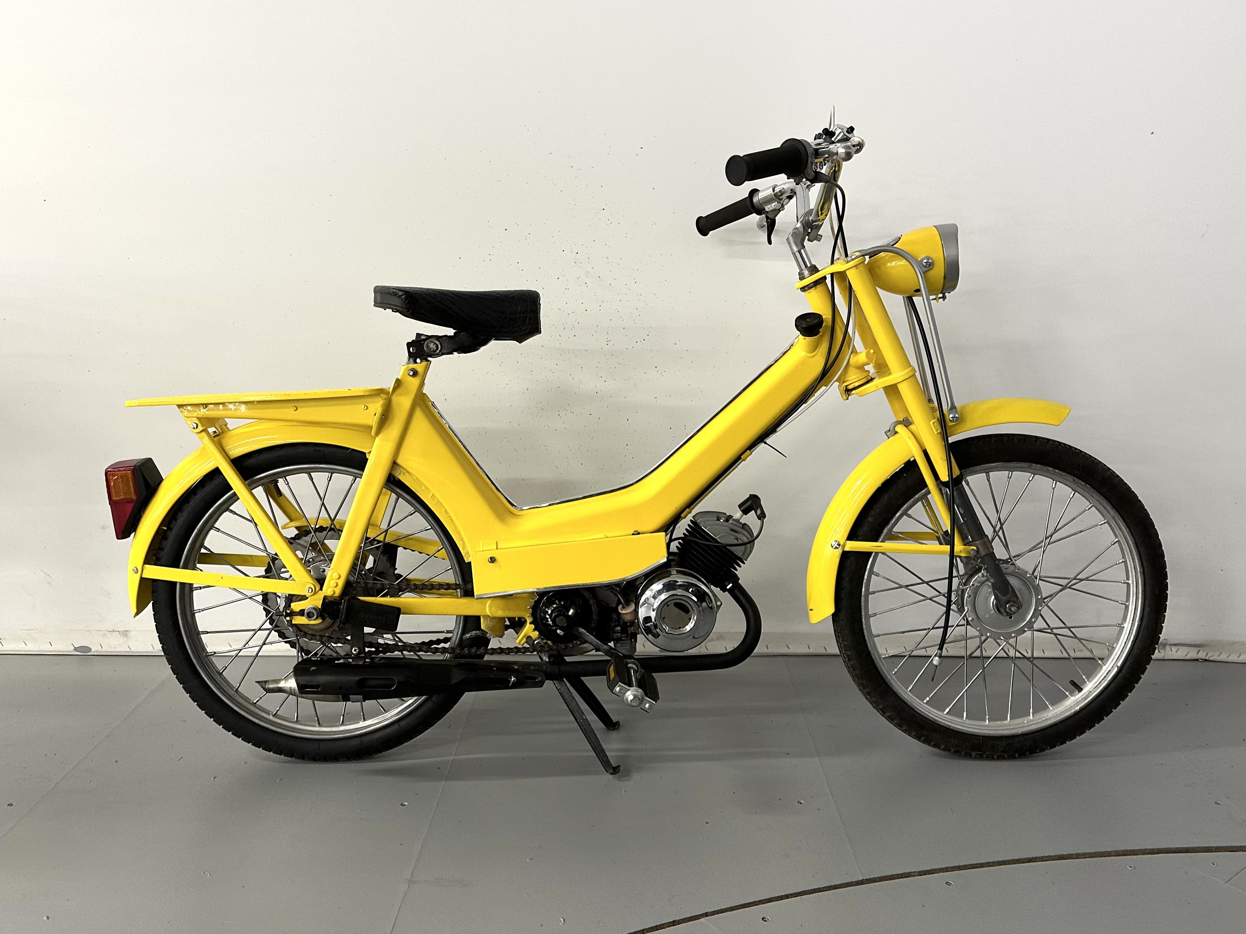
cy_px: 467
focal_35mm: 24
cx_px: 623
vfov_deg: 56.8
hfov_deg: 71.6
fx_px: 864
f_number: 1.78
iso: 160
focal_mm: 6.86
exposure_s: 1/50
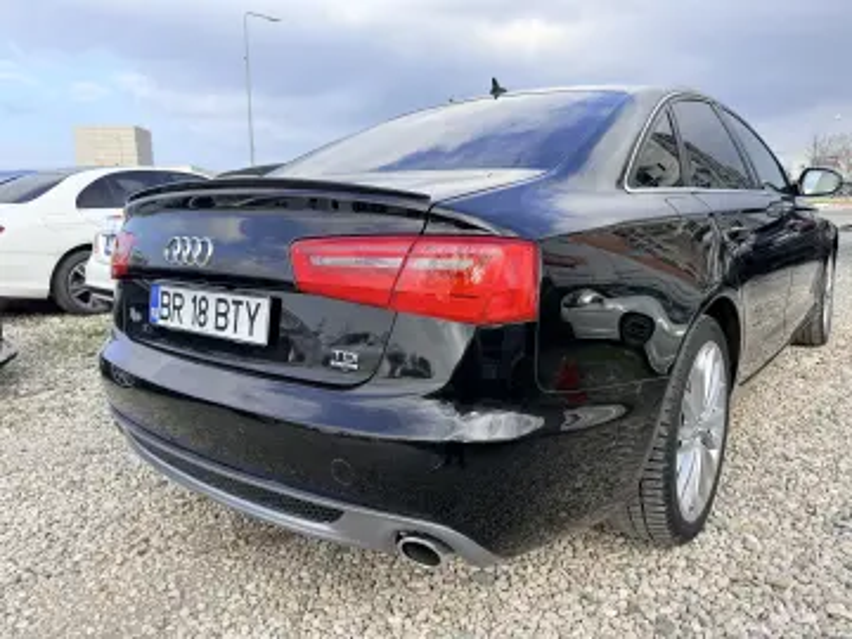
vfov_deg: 56.8
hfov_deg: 71.6
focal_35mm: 24
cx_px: 426
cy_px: 320
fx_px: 591
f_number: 1.78
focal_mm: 6.76
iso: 100
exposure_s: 1/888
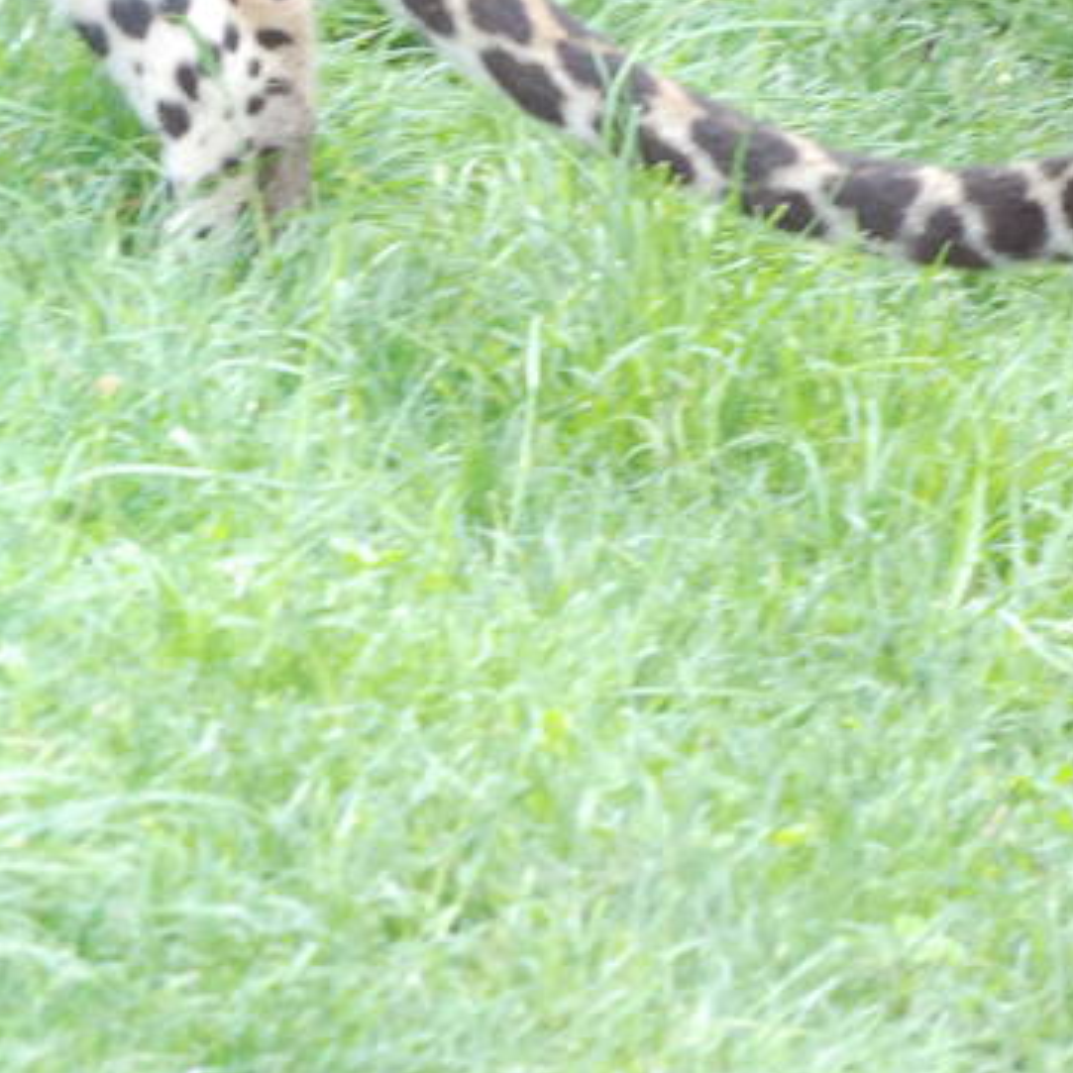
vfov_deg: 2.6
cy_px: -462
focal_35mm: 678
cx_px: -716
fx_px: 23777
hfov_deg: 2.6
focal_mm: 120
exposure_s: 1/160
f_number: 9
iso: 1600
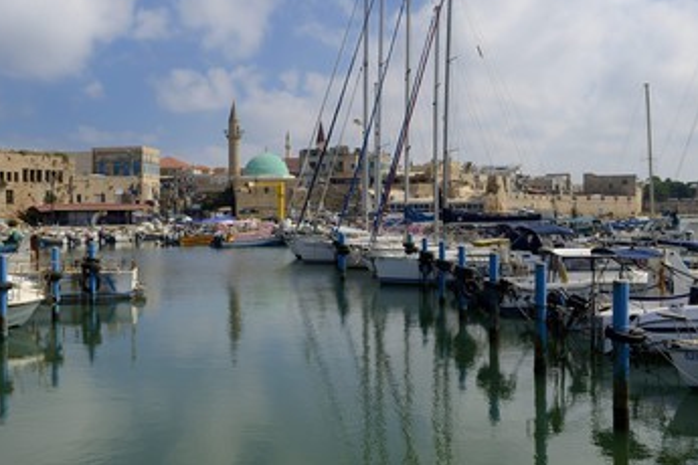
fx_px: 756
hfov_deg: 49.2
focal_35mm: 39
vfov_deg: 34.2
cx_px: 278
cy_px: 218
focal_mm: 32
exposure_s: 1/160
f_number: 13
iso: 100
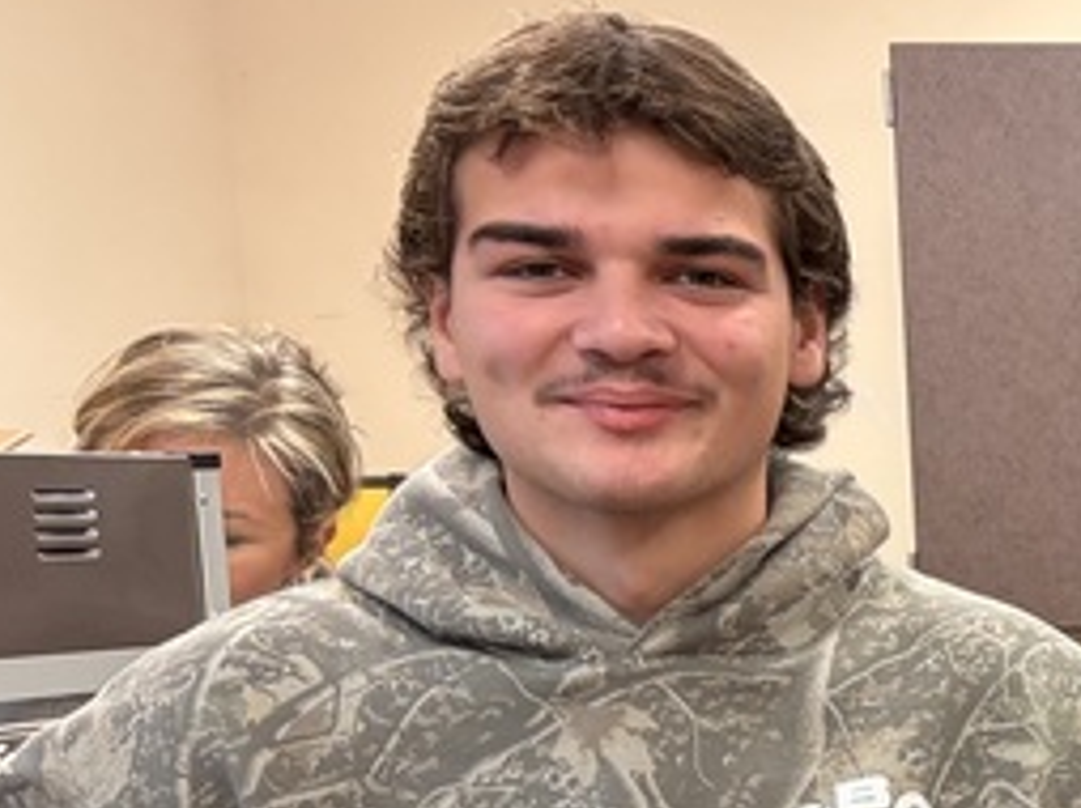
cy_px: 961
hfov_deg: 15.4
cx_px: 2085
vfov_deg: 13.7
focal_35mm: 105
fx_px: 3276
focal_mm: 5.96
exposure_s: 1/60
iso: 125
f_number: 1.6
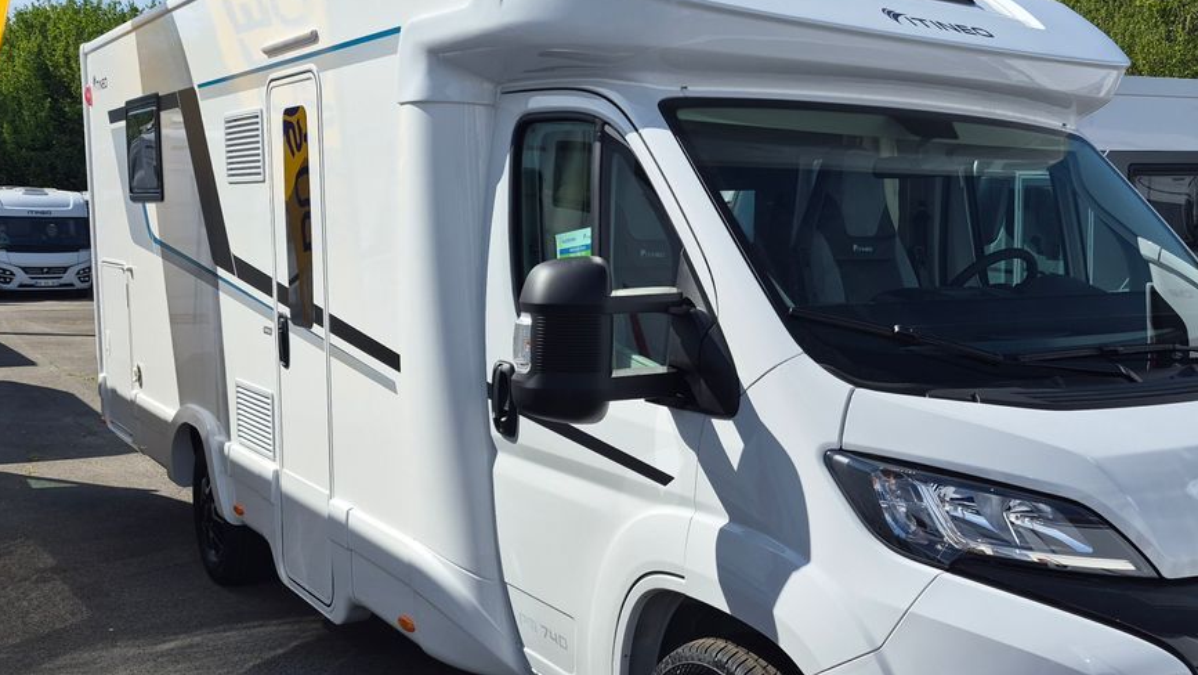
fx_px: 1176
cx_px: 701
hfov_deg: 53.7
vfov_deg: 31.9
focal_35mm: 37
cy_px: 411
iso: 80
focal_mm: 5.4
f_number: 1.8
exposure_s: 1/6560
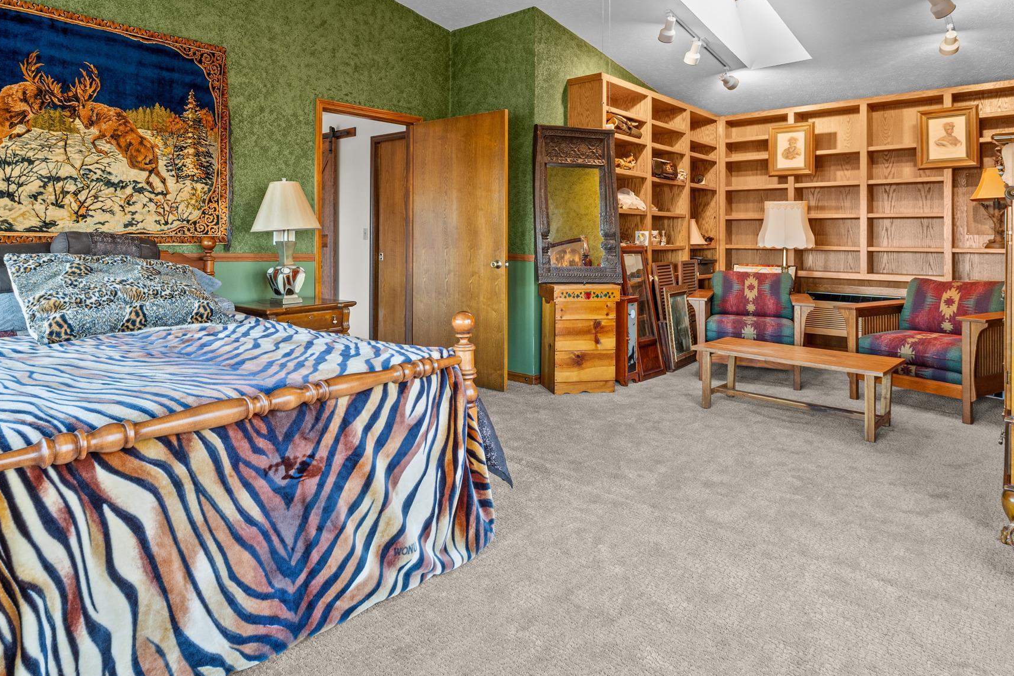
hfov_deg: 78.3
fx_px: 620
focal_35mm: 22
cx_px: 452
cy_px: 236
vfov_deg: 56.2
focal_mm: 10
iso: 400
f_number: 7.1
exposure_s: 1/1.67
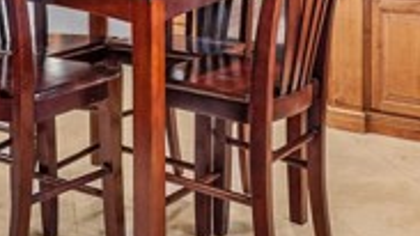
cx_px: 129
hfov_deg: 37.3
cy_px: -54
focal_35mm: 55
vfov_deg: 20.3
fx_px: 613
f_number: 8
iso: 400
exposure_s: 1/1.25
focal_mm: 10
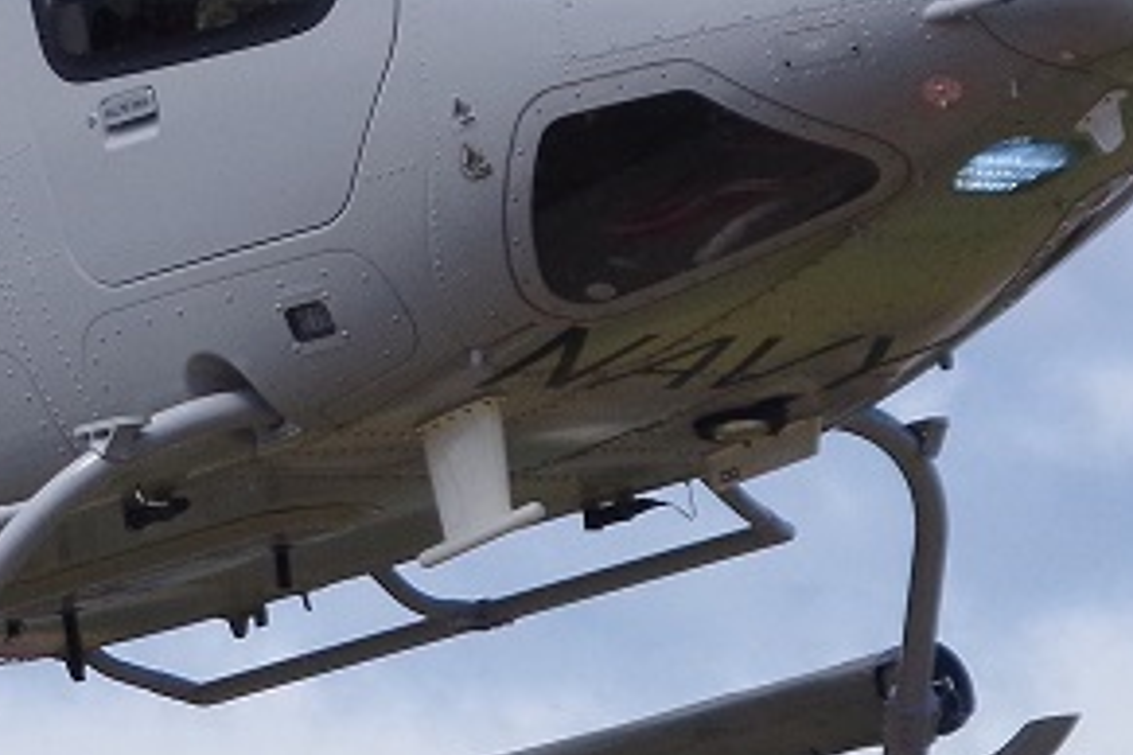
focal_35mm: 557
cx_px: -498
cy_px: 111
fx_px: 17529
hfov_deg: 3.7
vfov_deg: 2.5
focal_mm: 85
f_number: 10
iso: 640
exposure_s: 1/1250
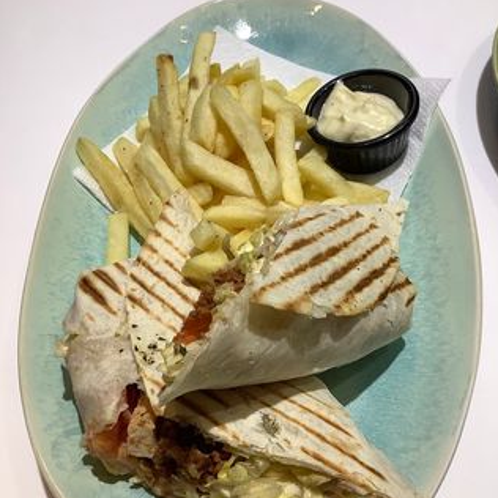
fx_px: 602
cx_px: 249
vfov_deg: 44.6
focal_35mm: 37
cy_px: 305
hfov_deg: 44.9
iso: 64
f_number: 2.4
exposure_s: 1/100
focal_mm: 3.3
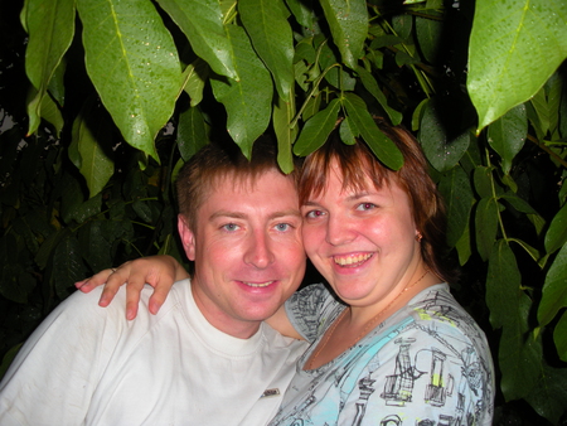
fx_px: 590
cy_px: 213
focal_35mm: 36
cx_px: 284
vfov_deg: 39.7
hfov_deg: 51.3
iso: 64
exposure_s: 1/60
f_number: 3.5
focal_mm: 6.3
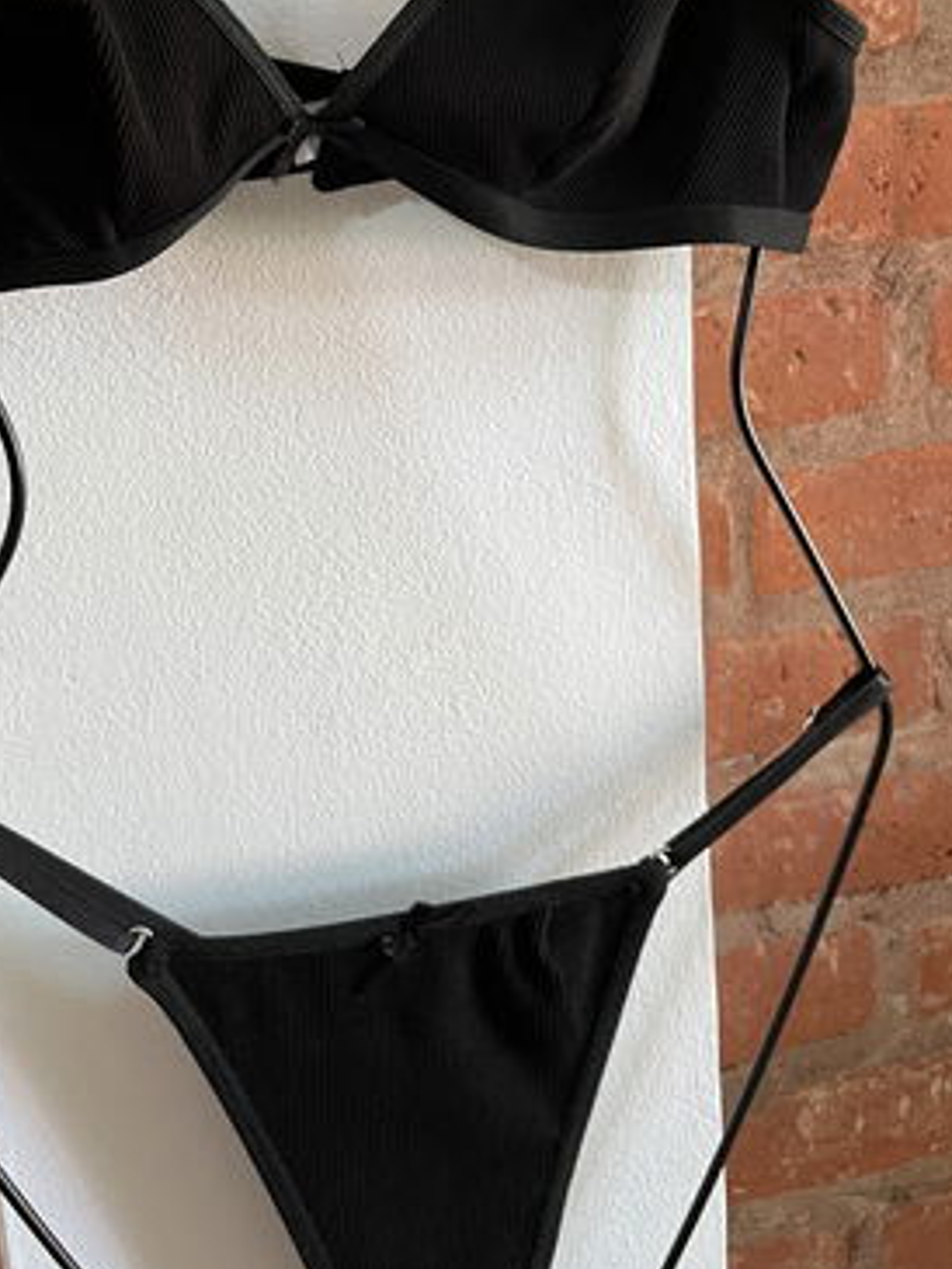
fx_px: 1393
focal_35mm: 38
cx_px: 281
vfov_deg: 48.0
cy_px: 409
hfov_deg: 37.1
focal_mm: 5.1
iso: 160
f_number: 1.6
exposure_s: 1/60
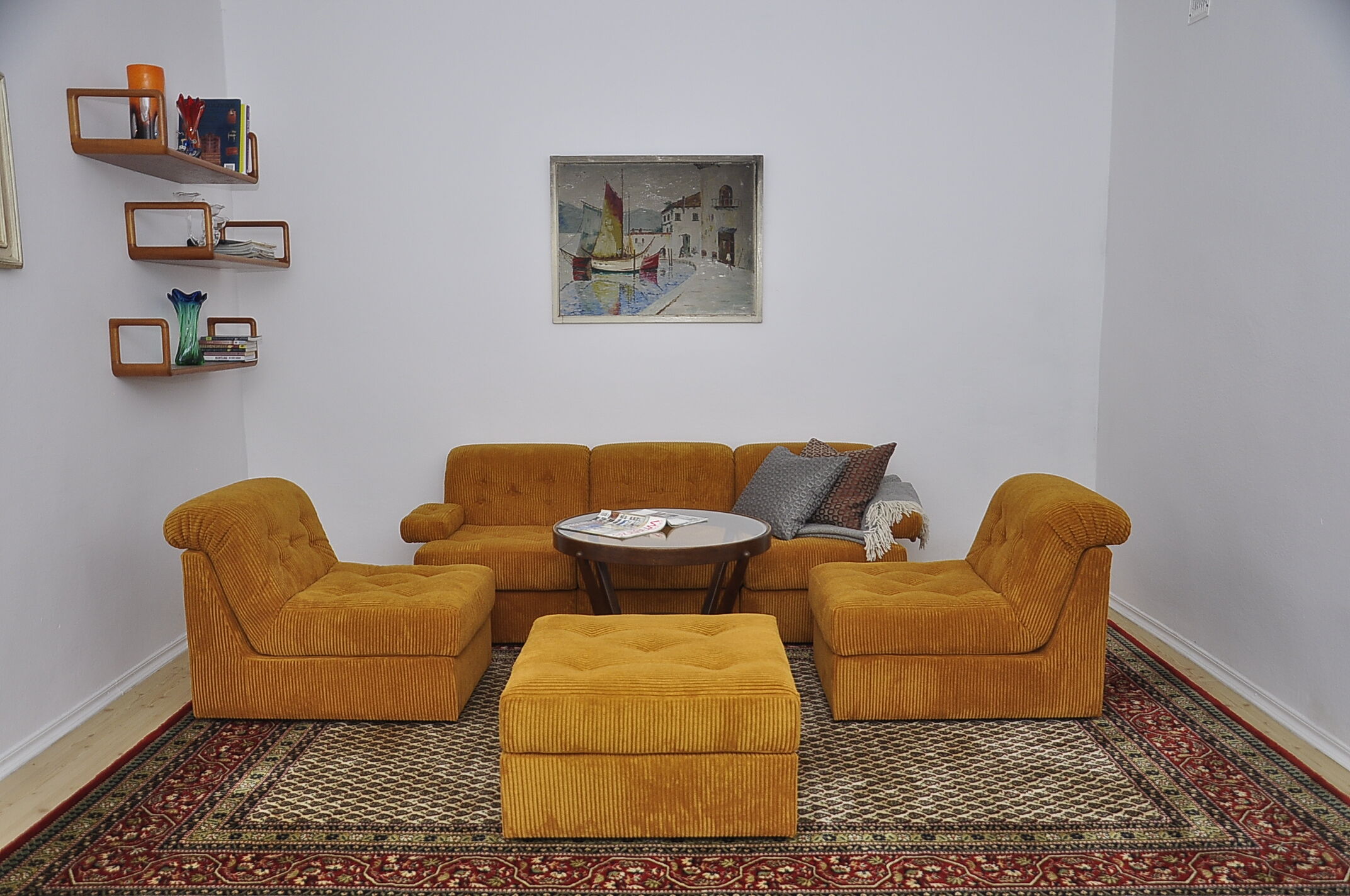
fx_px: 1180
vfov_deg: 41.6
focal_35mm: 32
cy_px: 448
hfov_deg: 59.6
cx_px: 675
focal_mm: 21
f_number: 4
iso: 360
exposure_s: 1/200
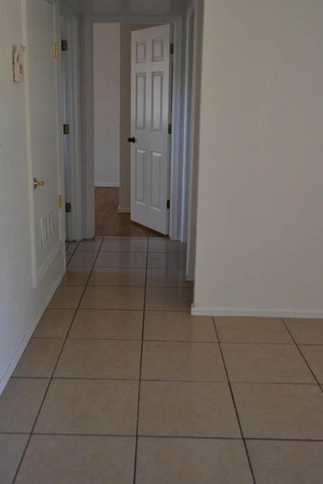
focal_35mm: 37
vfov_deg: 51.7
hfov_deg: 35.9
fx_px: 498
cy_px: 207
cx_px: 138
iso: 500
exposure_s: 1/60
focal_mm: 18
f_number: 3.5
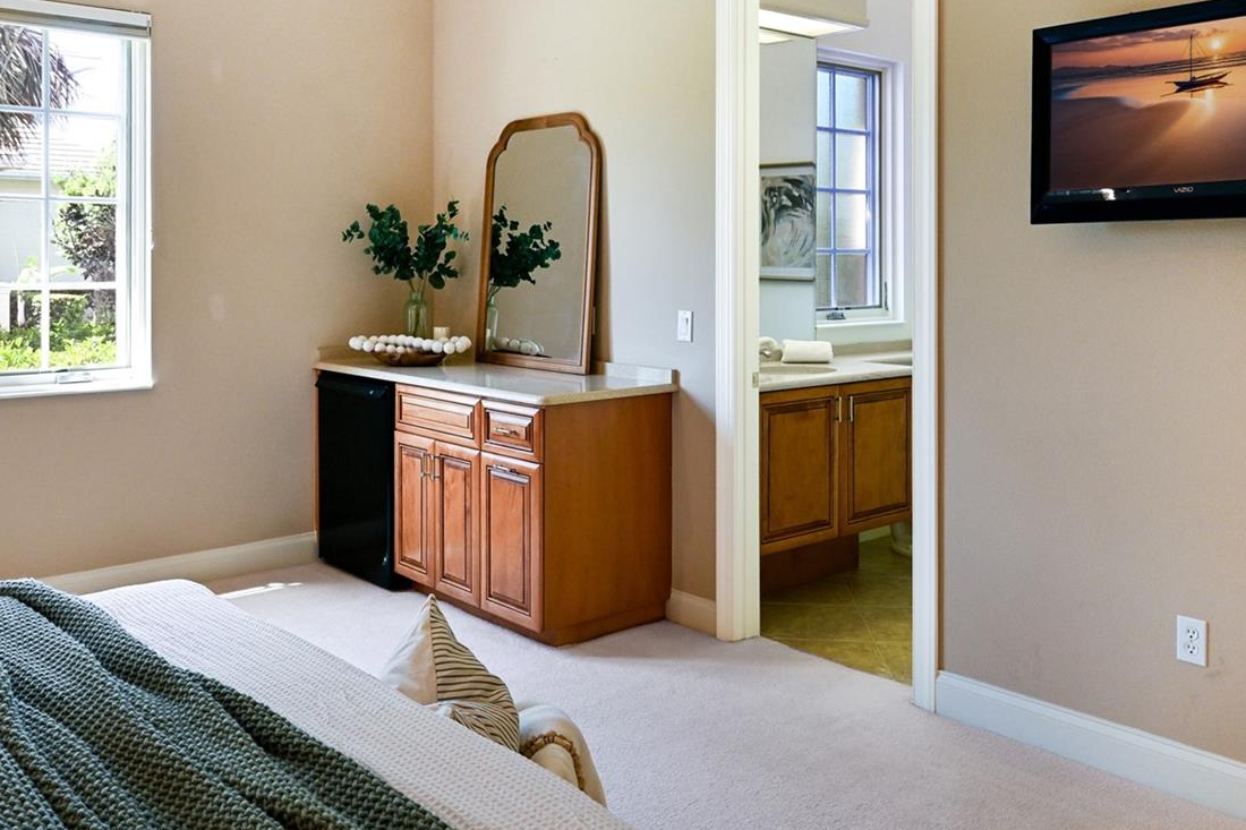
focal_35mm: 32
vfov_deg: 40.2
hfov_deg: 58.6
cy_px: 234
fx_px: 1107
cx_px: 563
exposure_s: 1/30
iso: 800
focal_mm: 22
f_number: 8
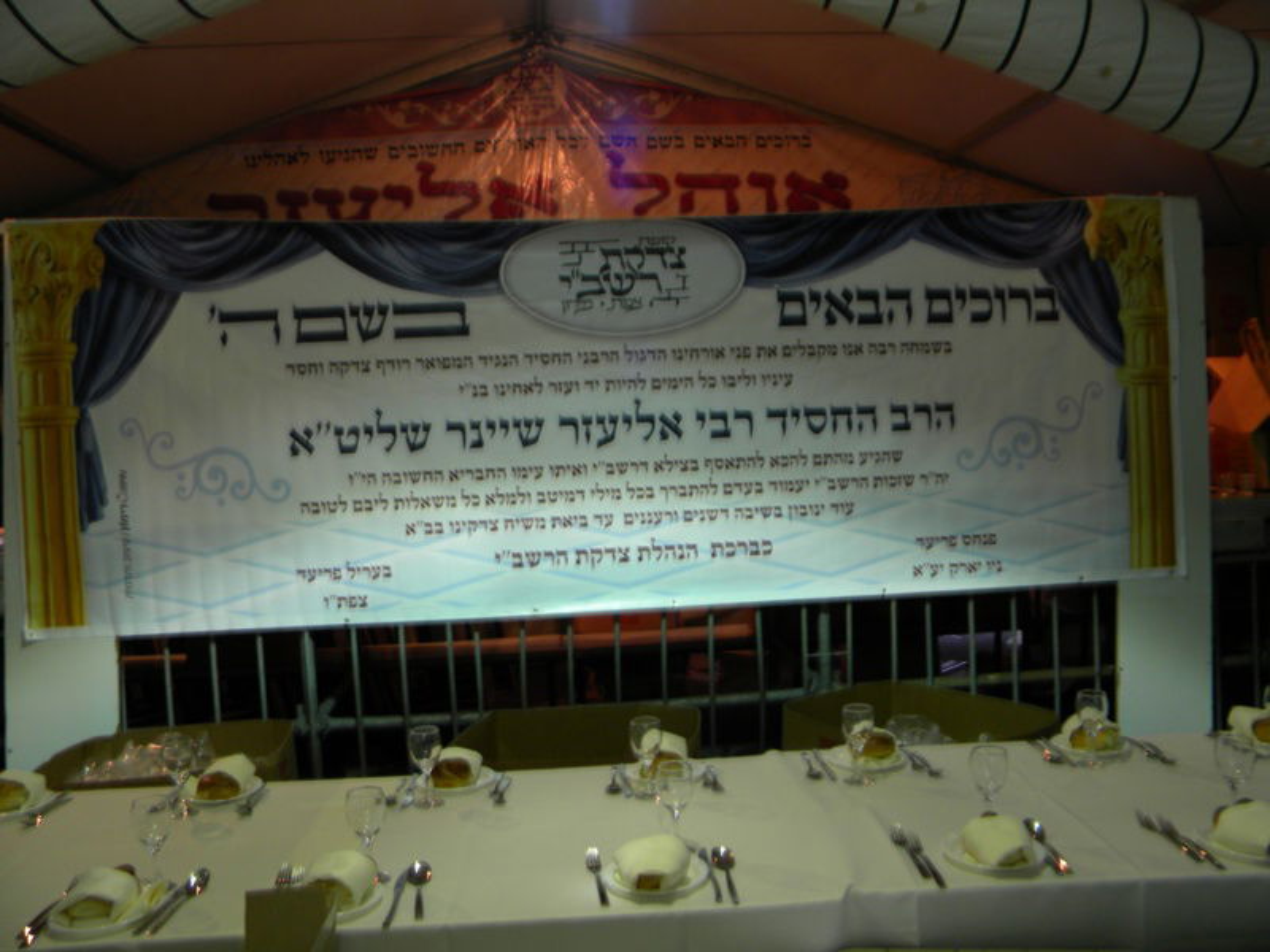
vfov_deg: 49.7
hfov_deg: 63.4
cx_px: 635
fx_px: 1027
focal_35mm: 28
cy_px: 476
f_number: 3.5
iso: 80
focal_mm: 5
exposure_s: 1/50.2
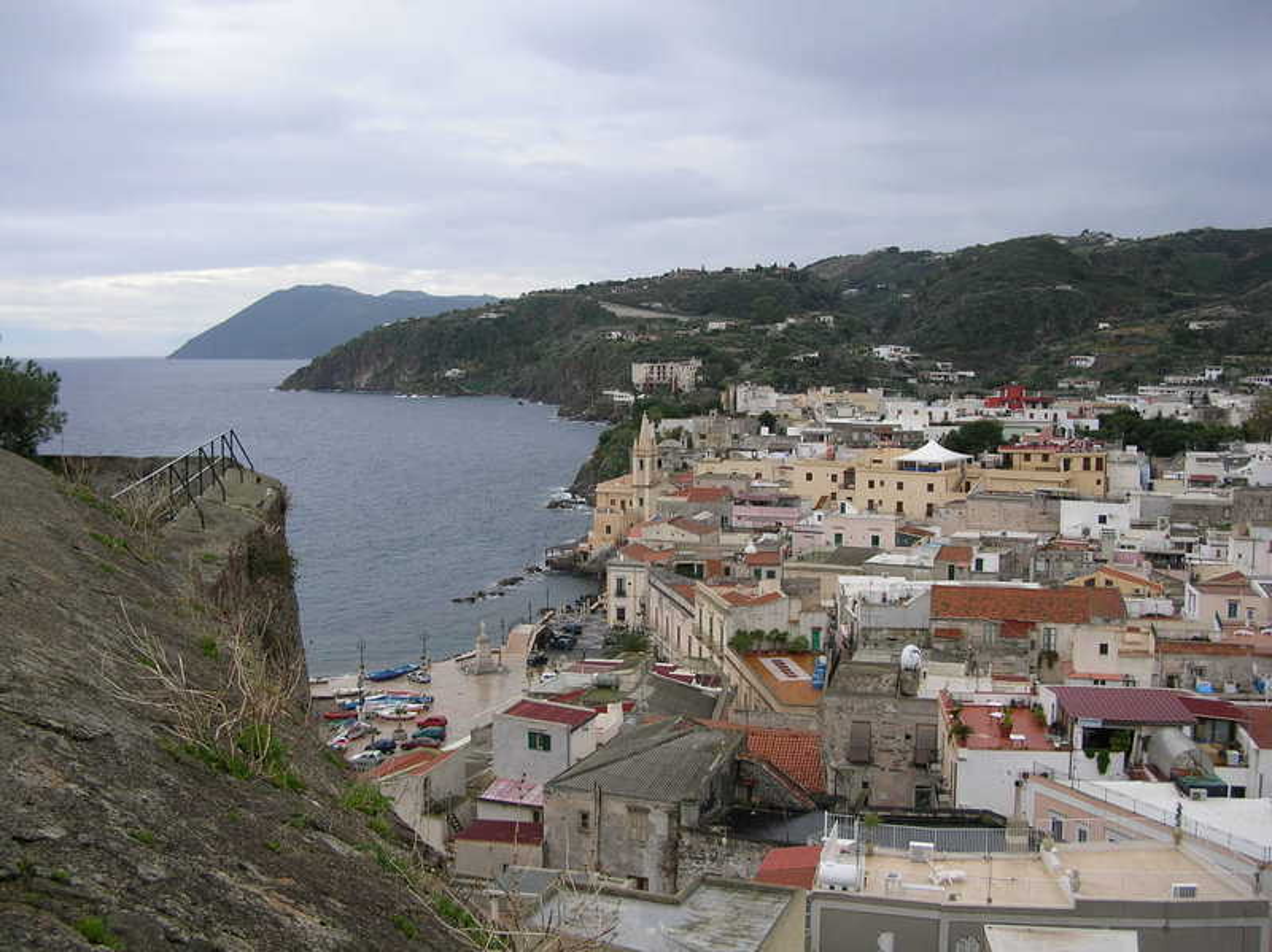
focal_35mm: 36
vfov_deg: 39.6
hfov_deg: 51.4
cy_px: 476
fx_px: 1322
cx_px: 636
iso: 50
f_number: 2.7
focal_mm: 6
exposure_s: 1/114
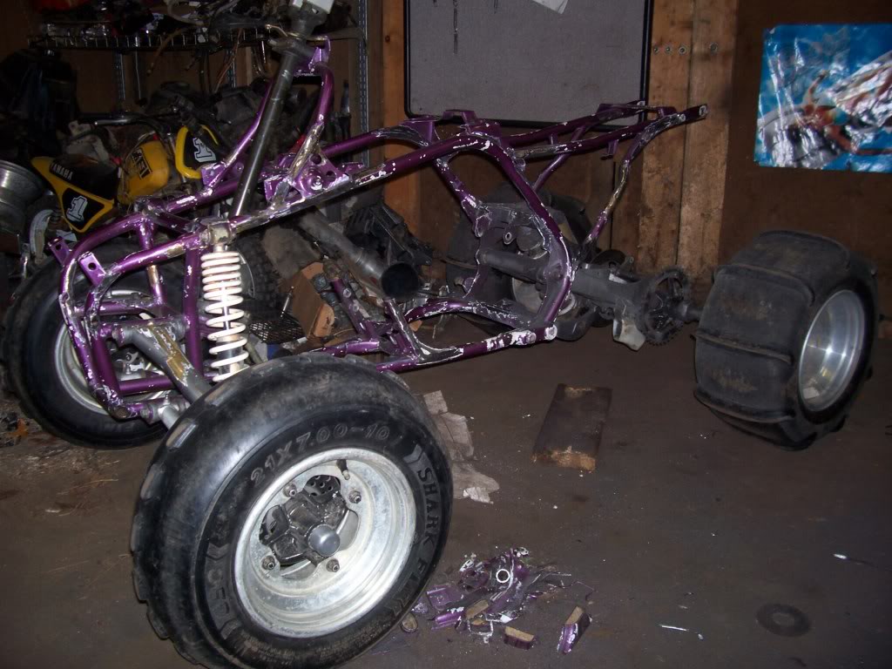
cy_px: 334
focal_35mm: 34
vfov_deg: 41.8
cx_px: 446
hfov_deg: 54.0
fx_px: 876
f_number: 2.7
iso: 80
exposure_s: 1/64
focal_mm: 5.6
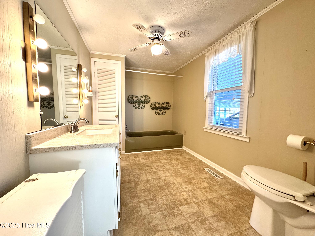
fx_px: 127
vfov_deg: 85.7
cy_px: 118
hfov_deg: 102.1
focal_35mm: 14
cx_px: 158
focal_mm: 2.22
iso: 250
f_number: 2.2
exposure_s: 1/120
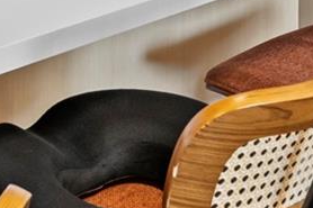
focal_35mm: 92
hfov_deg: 19.2
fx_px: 799
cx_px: -168
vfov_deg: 12.0
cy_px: -290
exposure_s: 1/3
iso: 320
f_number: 11
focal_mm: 16
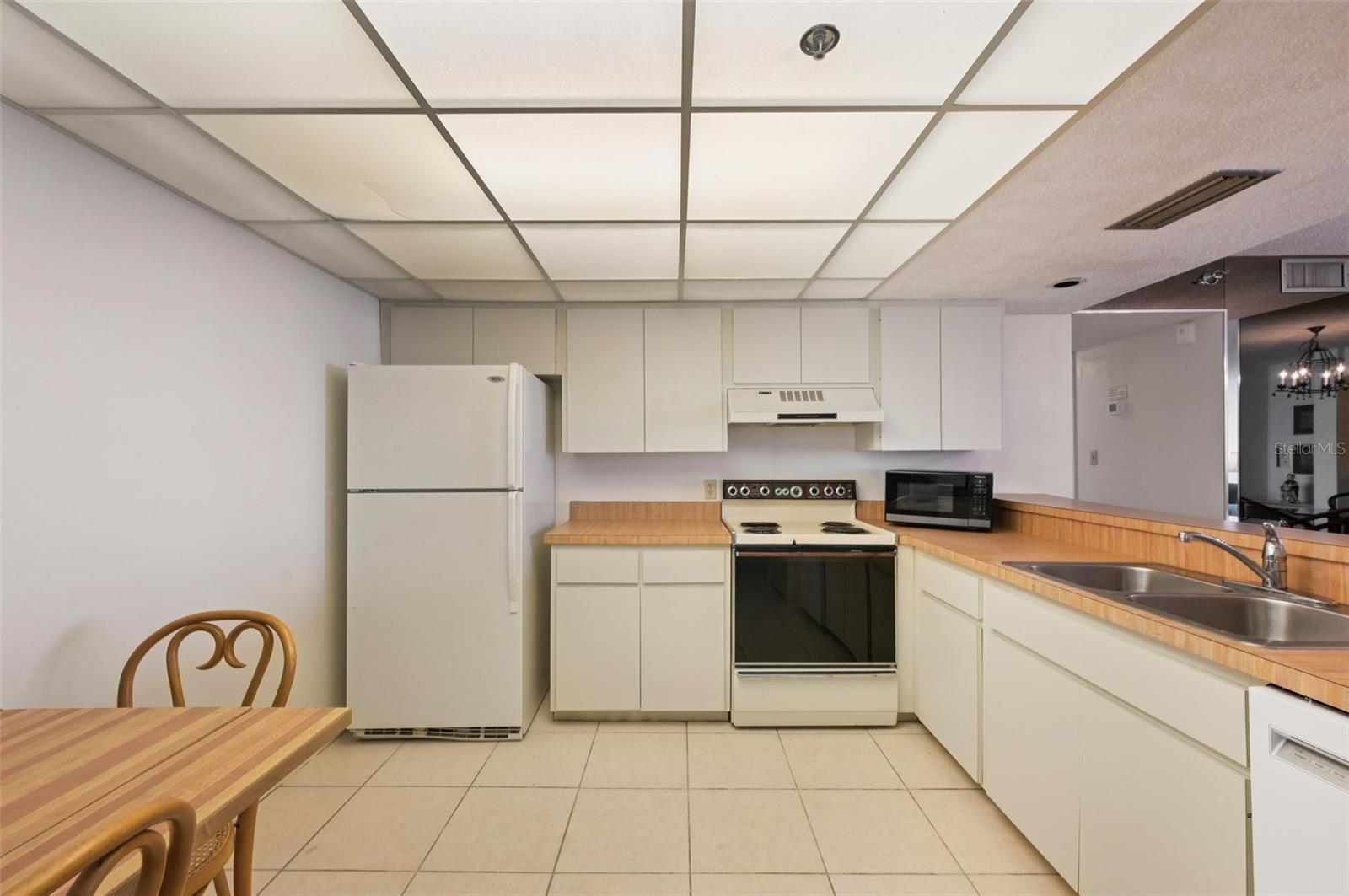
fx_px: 524
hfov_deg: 104.3
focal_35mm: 14
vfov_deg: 81.1
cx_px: 674
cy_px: 448
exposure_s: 1/50
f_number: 8
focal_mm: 14
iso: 400
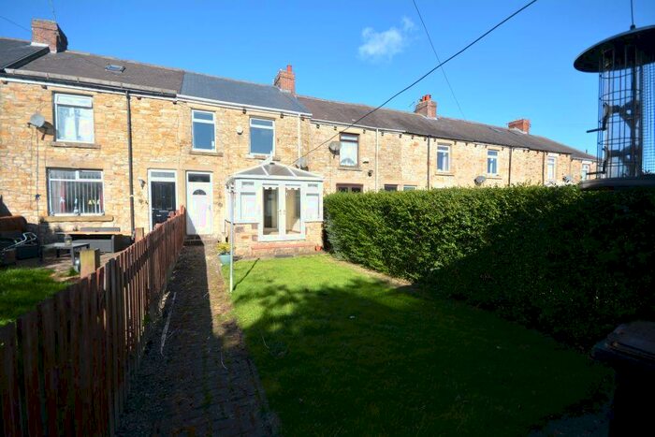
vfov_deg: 77.4
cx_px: 328
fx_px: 273
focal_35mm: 15
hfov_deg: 100.4
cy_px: 218
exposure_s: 1/250
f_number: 8
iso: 140
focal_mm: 10
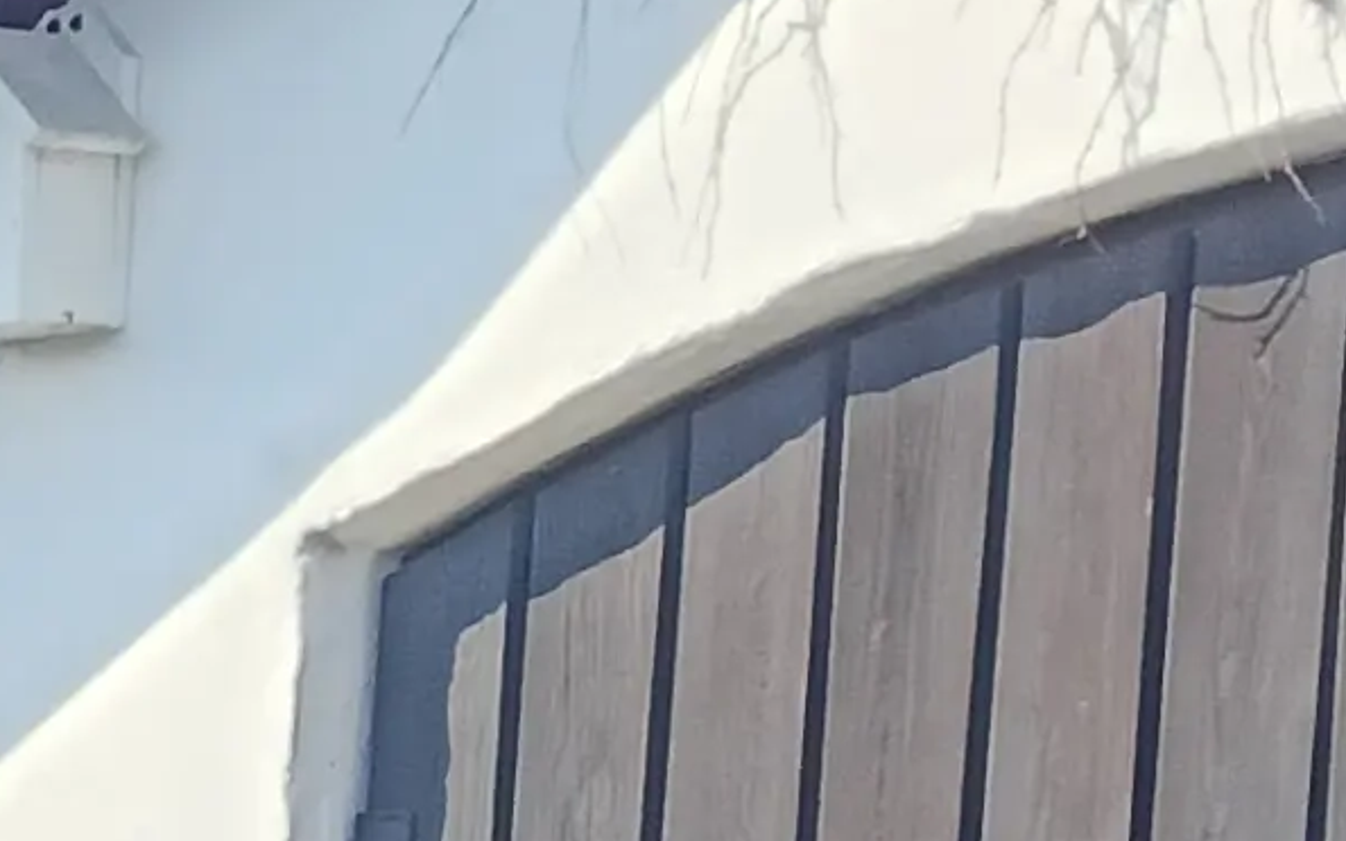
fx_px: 6787
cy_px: 2447
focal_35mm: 185
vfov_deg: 6.5
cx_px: -2563
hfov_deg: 9.3
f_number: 1.8
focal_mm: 3.98
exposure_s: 1/260
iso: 50
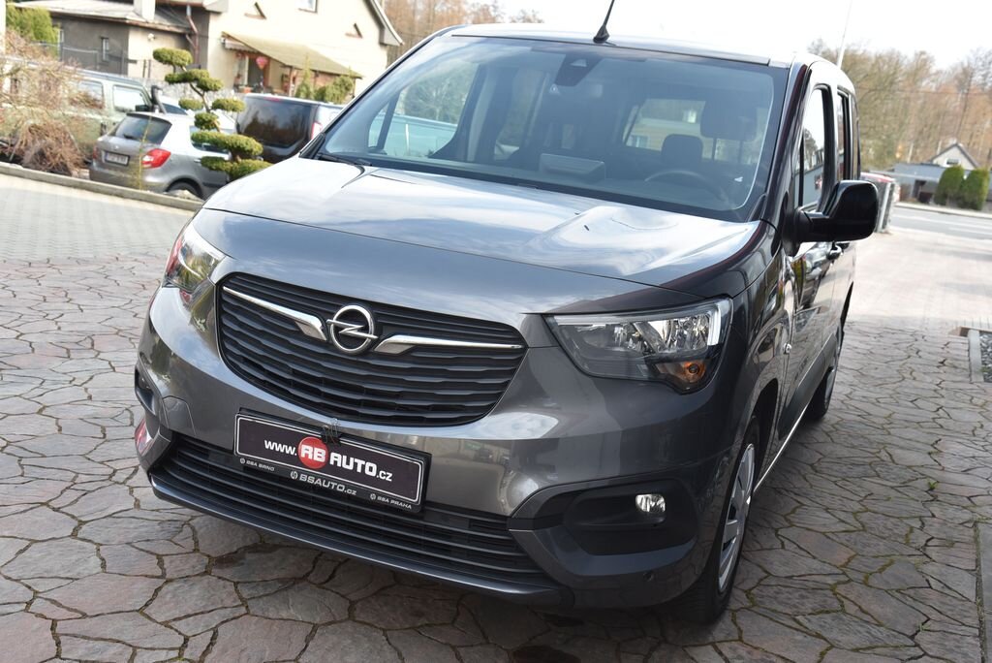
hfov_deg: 50.7
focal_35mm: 38
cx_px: 496
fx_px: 1048
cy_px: 332
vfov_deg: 35.1
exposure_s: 1/200
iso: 500
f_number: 7.1
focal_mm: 38
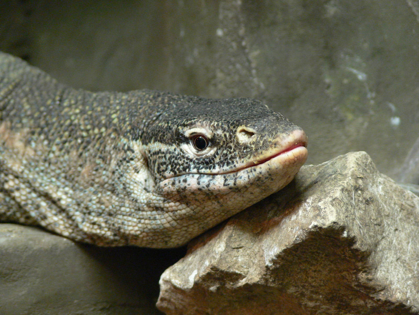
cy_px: 158
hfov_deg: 6.2
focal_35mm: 319
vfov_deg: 4.7
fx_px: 3861
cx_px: 210
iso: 200
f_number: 3.6
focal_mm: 67.4
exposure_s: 1/4
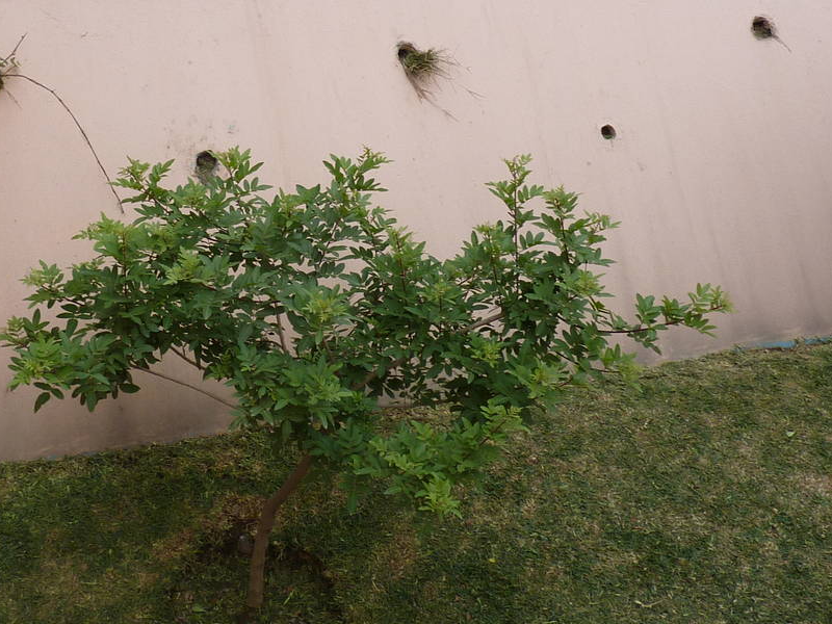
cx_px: 272
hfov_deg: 37.7
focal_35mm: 50
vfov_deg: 28.8
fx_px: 1202
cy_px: 183
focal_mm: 4.1
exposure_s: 1/320
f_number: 4
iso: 80
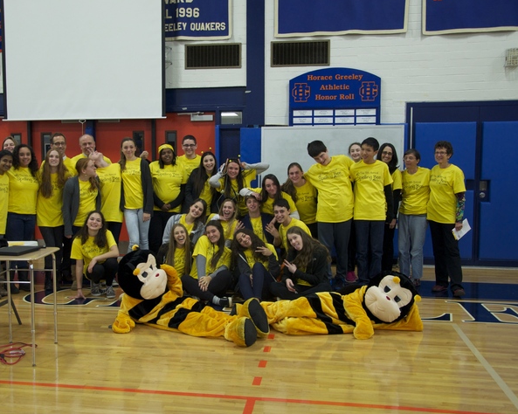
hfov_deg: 44.6
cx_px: 208
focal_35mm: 41
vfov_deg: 36.5
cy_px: 208
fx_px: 628
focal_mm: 24
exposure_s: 1/60
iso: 800
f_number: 3.8
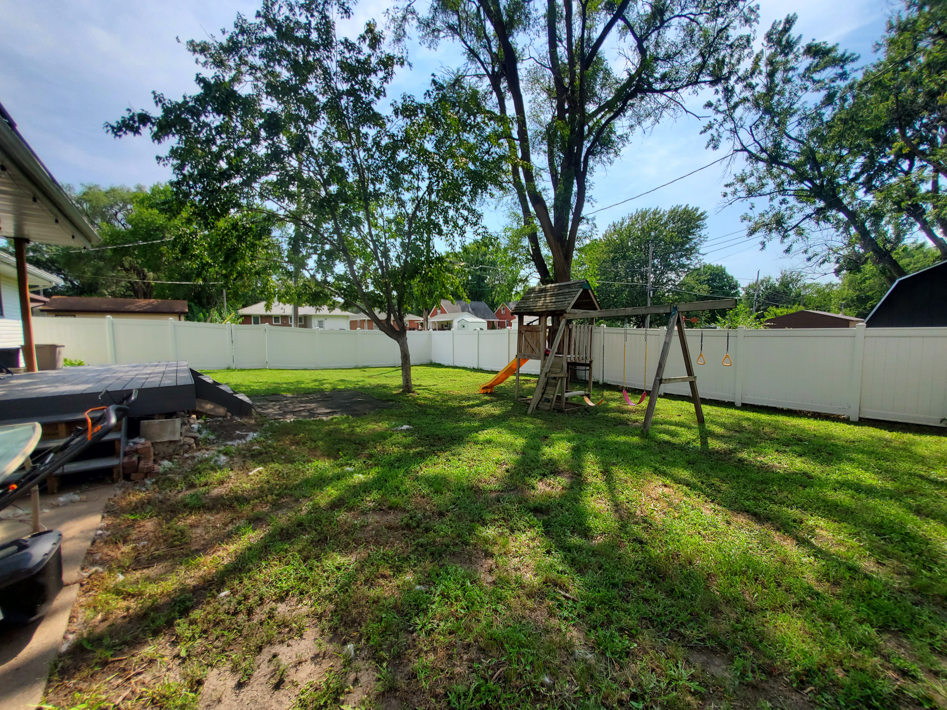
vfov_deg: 89.9
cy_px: 355
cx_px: 474
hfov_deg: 106.2
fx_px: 356
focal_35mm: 13
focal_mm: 1.8
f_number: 2.2
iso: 50
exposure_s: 1/1222
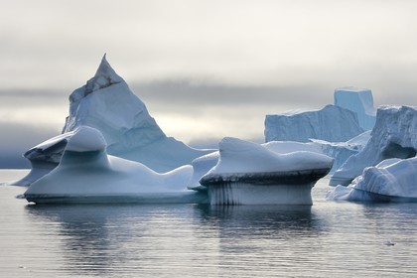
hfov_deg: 10.3
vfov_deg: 6.9
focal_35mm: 200
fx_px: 2316
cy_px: 139
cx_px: 208
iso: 200
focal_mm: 200
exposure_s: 1/200
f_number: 22
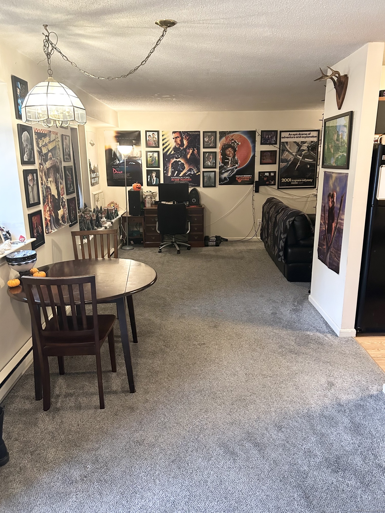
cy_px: 256
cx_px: 192
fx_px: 386
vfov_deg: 67.3
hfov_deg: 53.1
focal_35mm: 26
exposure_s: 1/40
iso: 500
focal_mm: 5.7
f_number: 1.5
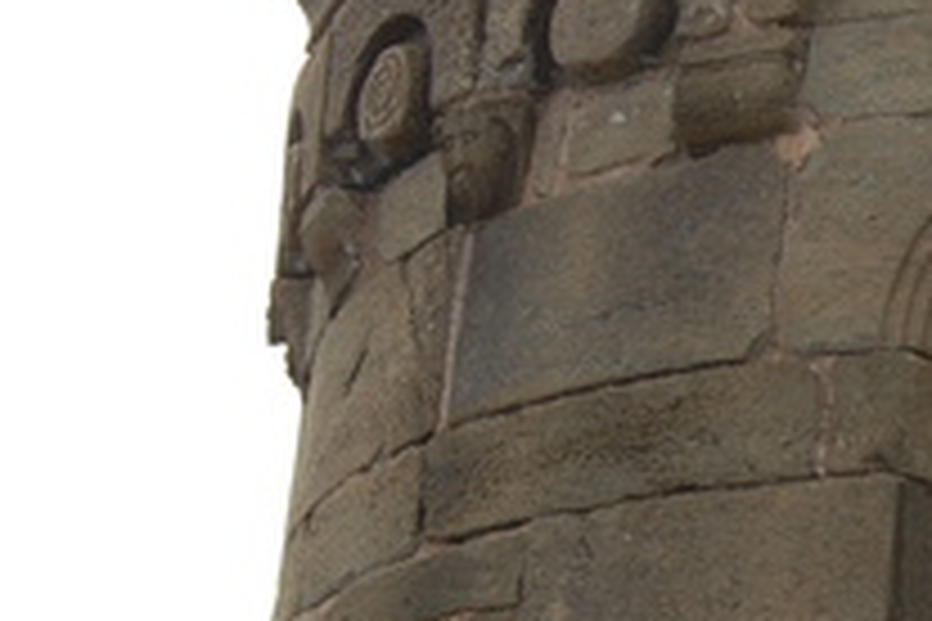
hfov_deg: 14.4
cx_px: 1083
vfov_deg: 9.9
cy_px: 428
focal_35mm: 138
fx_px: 3572
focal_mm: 30
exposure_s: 1/500
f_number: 6.3
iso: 200
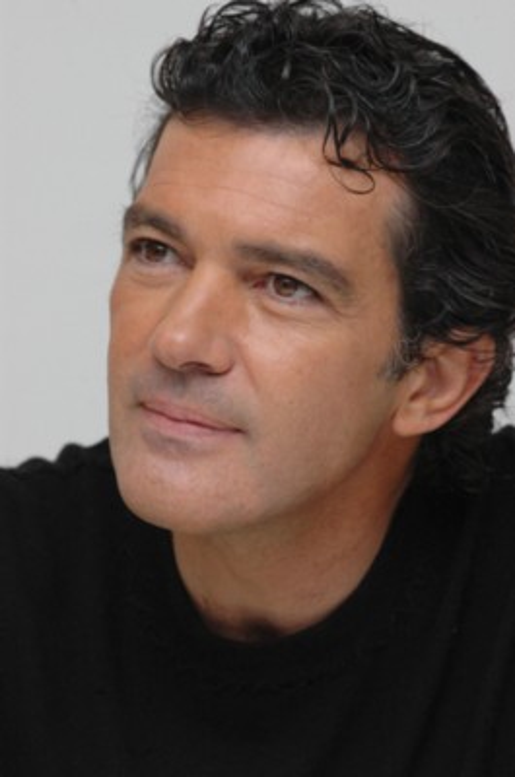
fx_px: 4687
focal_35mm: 218
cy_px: 388
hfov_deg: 6.3
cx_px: 258
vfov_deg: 9.5
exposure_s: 1/1250
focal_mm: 145
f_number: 9
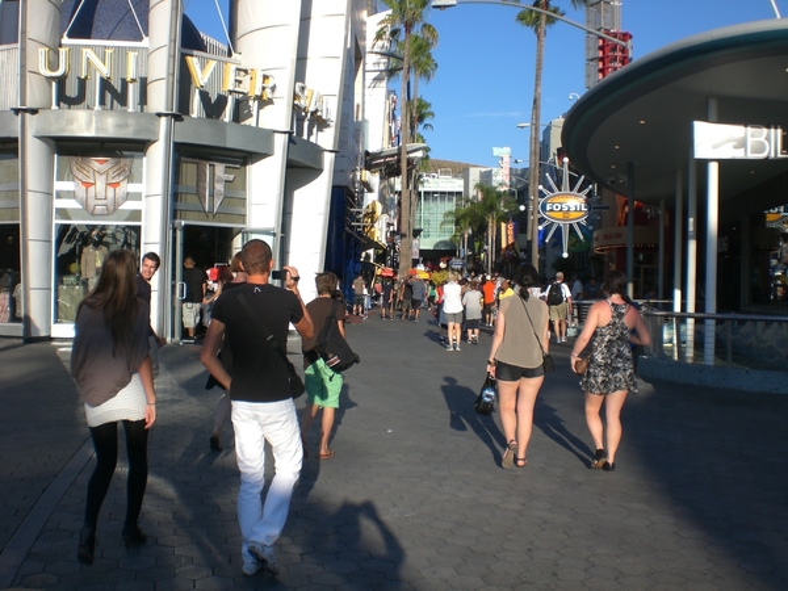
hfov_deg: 49.0
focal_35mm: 38
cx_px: 394
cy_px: 296
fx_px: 865
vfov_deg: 37.7
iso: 50
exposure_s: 1/400
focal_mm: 6.3
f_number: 4.4
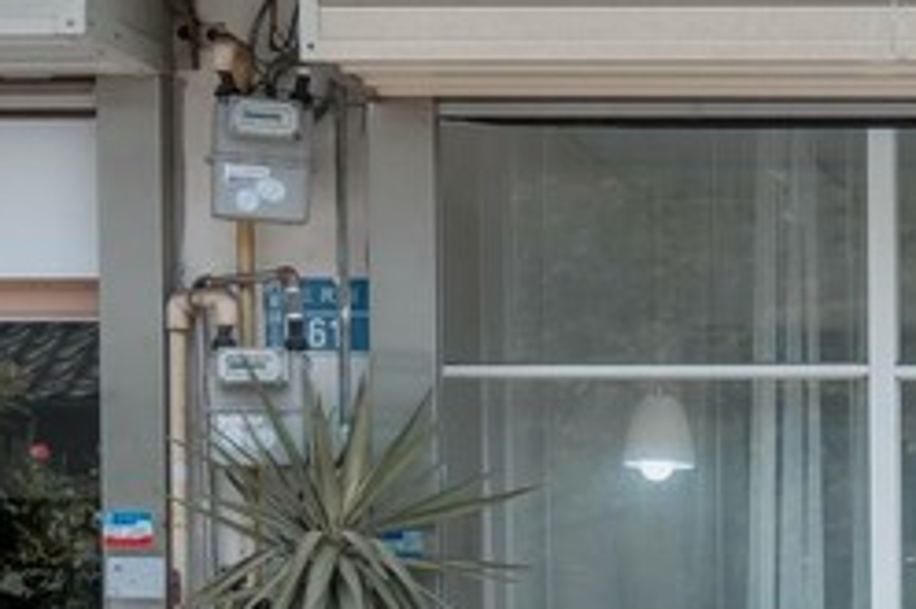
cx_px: 1359
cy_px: 742
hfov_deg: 14.1
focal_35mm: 137
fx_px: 3483
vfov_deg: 9.8
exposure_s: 1/1000
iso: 200
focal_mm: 26.6
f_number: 2.8
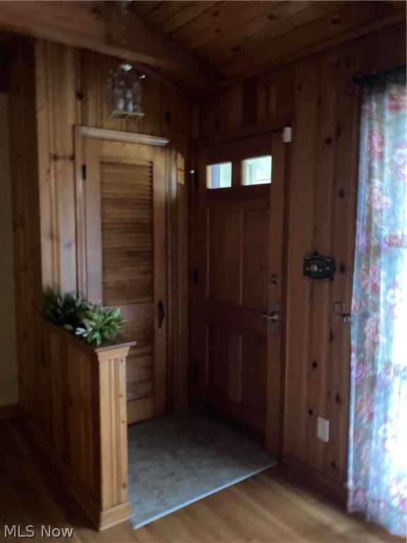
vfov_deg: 63.4
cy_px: 272
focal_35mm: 28
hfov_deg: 49.7
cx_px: 204
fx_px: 439
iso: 800
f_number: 1.8
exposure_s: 1/15
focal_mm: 3.99
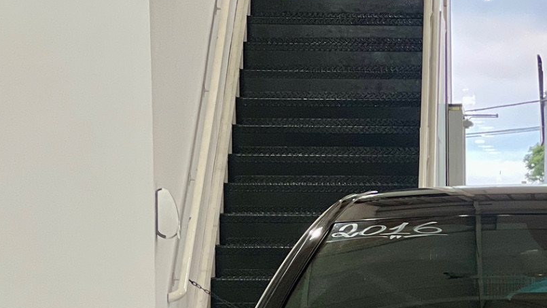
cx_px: 569
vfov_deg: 6.0
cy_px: 480
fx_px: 2901
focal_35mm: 200
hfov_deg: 10.7
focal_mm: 9
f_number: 2.8
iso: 125
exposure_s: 1/40
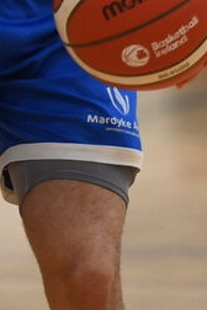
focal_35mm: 951
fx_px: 8202
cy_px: -354
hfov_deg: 1.4
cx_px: 32
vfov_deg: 2.2
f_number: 2.8
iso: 3200
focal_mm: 200
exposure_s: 1/400
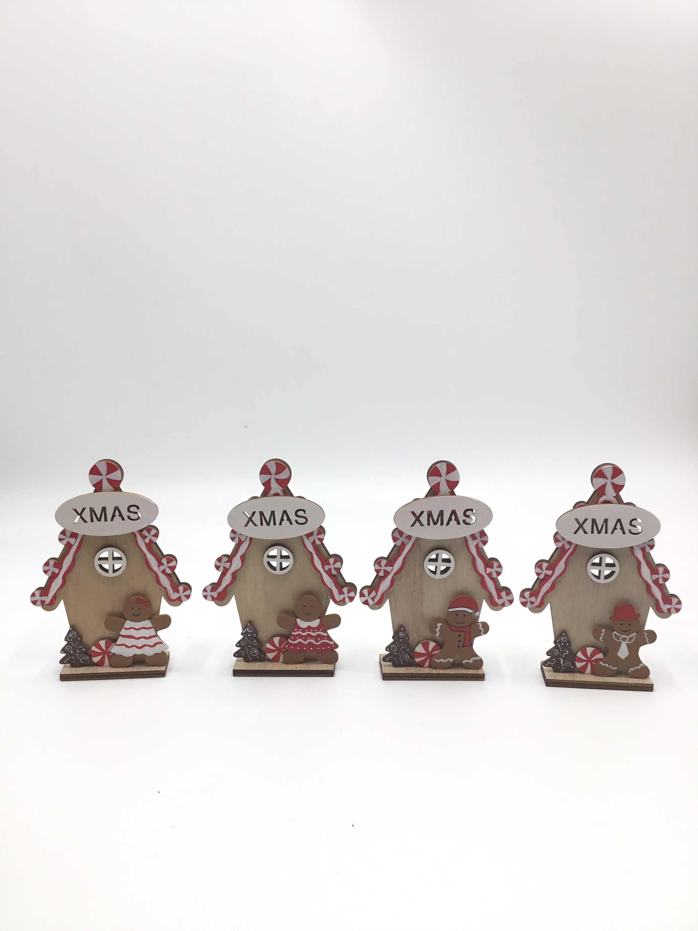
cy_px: 466
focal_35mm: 31
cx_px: 349
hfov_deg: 45.4
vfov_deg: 58.4
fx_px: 833
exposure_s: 1/158
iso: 25
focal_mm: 3.3
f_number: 2.4
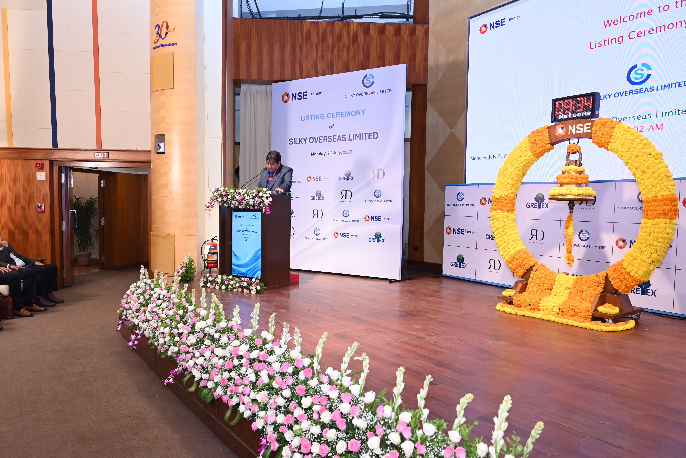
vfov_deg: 48.0
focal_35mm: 27
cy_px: 229
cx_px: 343
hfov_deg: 67.4
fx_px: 515
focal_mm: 27
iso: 2500
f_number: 5.6
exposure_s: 1/125
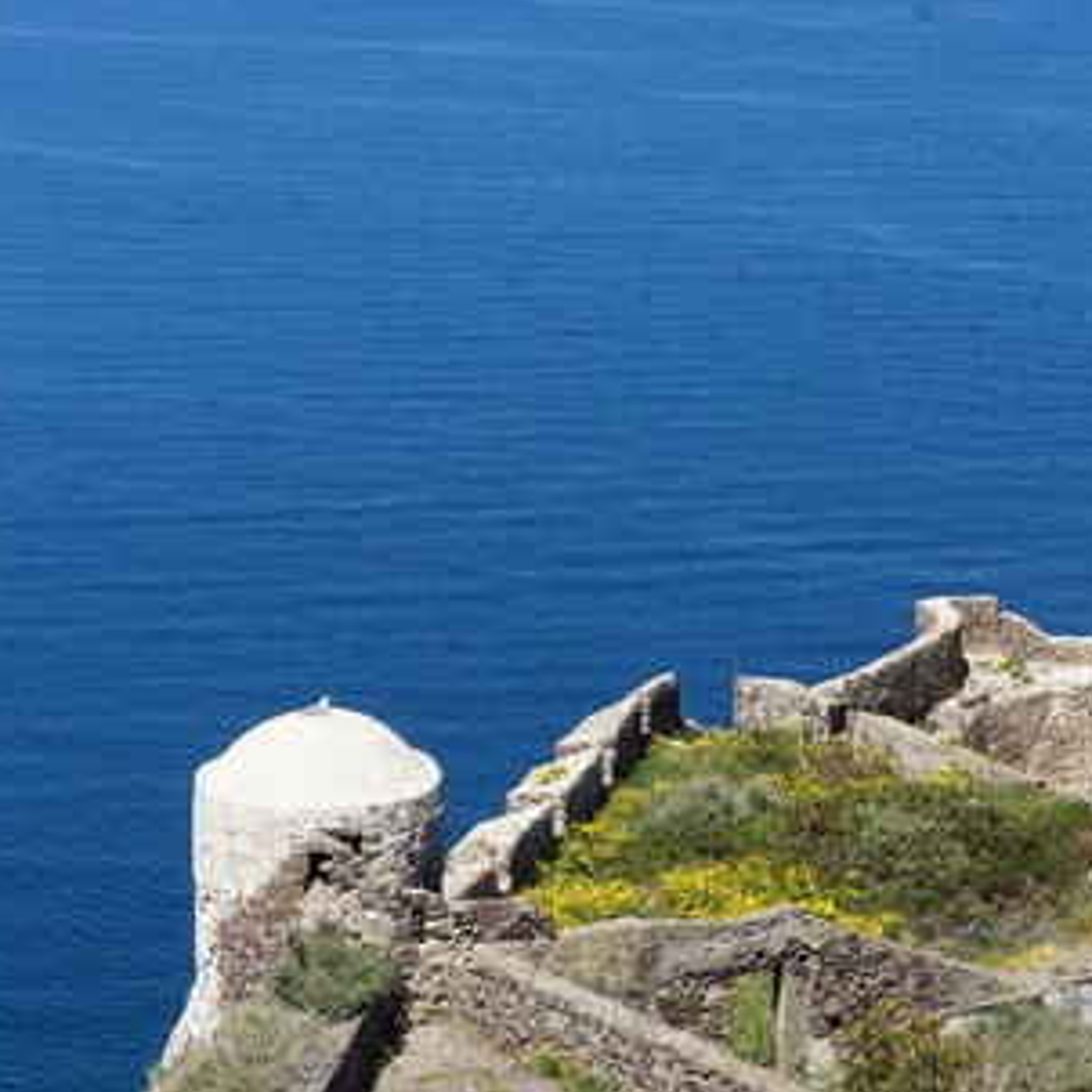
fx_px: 3806
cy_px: 546
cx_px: 730
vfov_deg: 16.3
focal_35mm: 107
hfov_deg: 16.3
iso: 200
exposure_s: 1/250
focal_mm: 55
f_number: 13
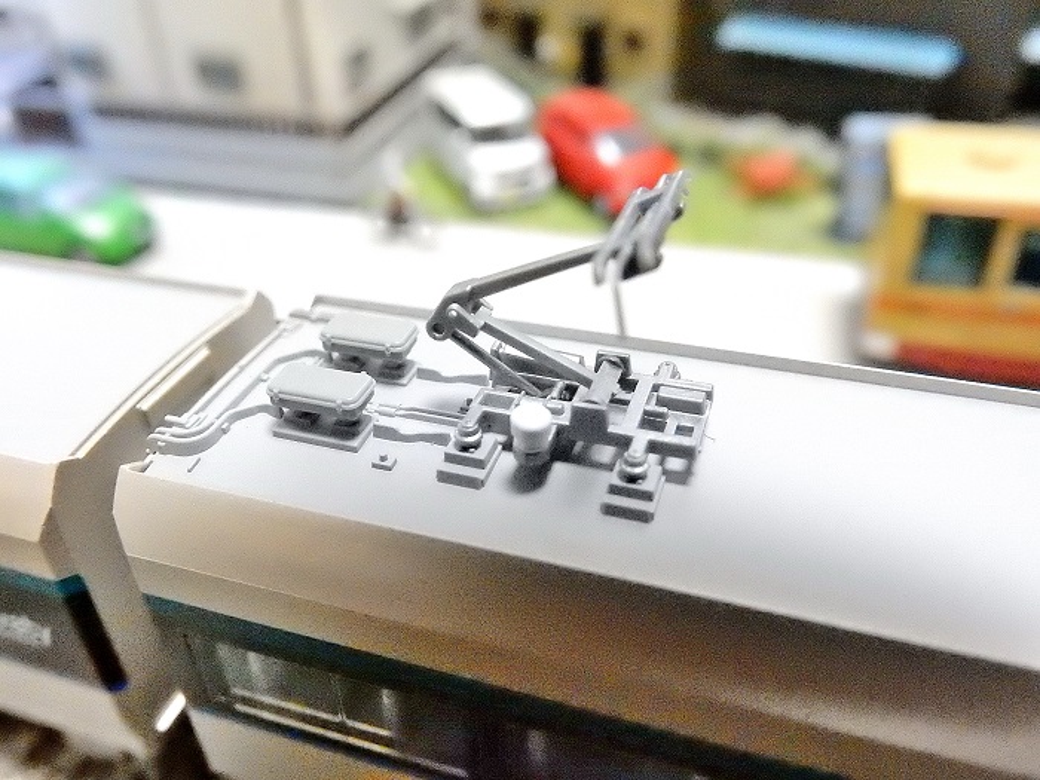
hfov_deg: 60.0
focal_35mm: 30
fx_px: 901
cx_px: 520
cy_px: 390
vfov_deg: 46.8
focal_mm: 5.4
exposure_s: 1/60
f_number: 4
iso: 3200
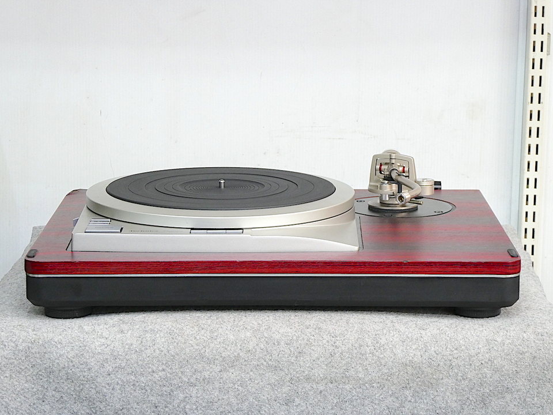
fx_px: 1693
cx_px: 276
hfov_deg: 18.5
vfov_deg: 14.0
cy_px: 208
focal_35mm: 106
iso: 200
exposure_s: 1/25
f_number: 5.1
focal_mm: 19
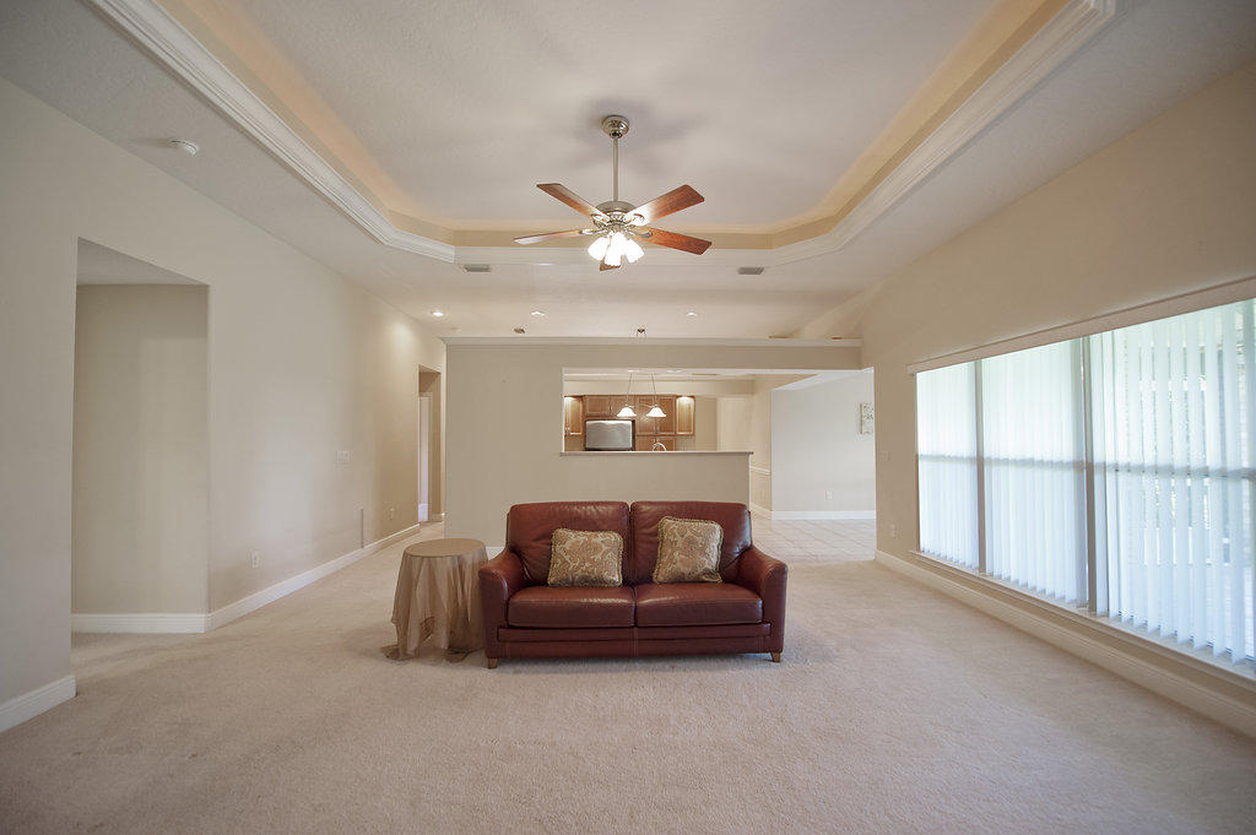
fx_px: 488
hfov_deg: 104.3
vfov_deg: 81.1
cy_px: 418
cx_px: 628
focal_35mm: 14
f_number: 3.2
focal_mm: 14
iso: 1250
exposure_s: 1/100
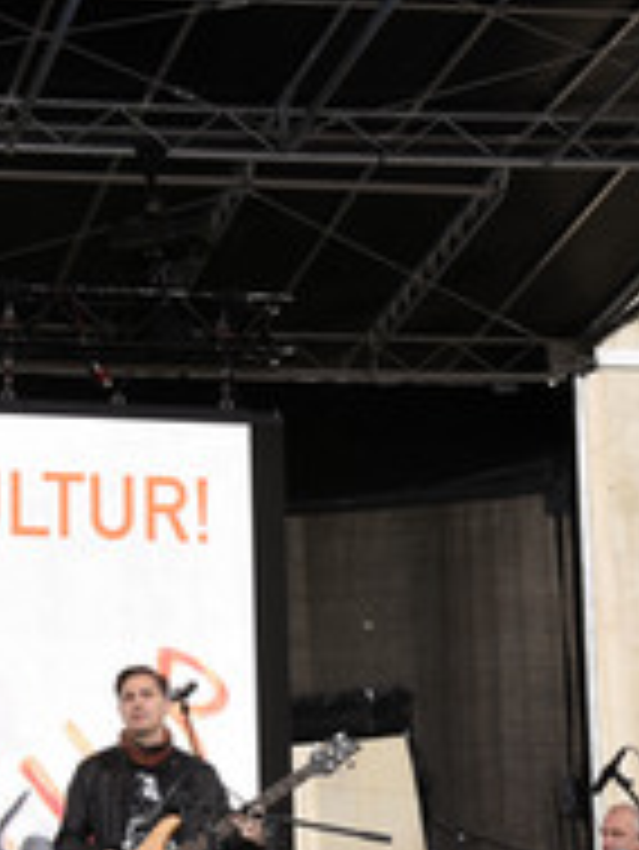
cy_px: 661
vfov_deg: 19.3
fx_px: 2483
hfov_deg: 14.2
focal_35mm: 101
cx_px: -142
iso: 400
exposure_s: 1/160
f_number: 8
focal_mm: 44
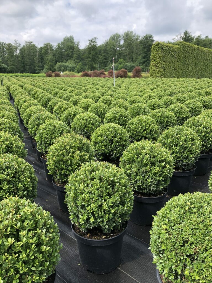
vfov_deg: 63.4
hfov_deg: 49.7
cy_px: 142
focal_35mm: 28
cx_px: 106
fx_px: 229
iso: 20
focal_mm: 3.99
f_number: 1.8
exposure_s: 1/592
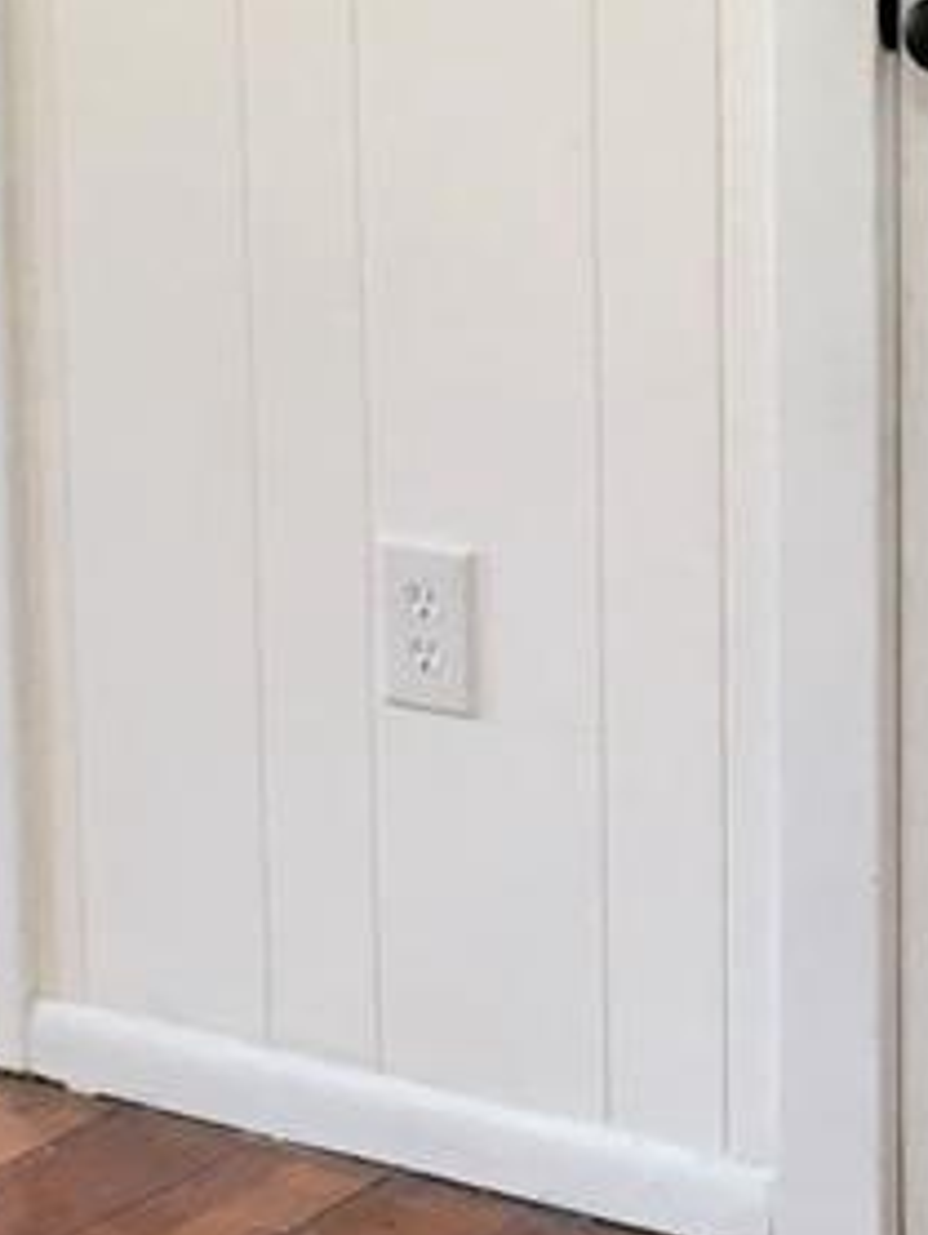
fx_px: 5710
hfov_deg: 9.3
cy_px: 44
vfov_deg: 12.2
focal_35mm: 160
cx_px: 573
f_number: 2.2
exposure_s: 1/30
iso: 80
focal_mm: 4.15
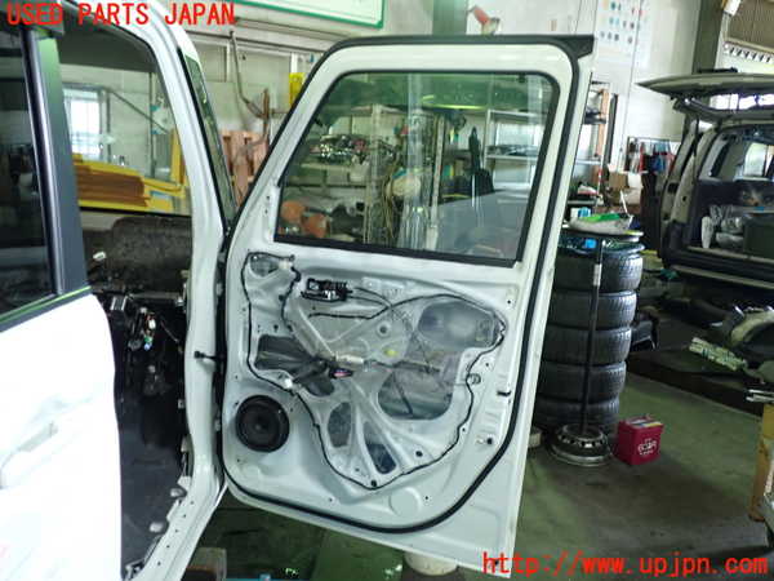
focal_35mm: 30
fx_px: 671
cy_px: 290
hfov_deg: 60.0
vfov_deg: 46.8
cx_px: 387
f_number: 2.3
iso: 250
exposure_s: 1/30
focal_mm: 5.4
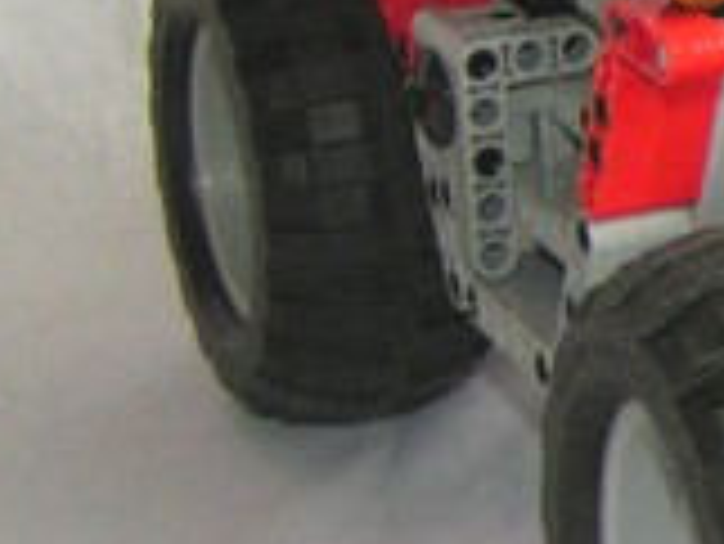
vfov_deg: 9.8
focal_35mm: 151
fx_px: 3161
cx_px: 1169
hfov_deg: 12.3
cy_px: 270
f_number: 2.8
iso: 200
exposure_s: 1/15
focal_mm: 5.8
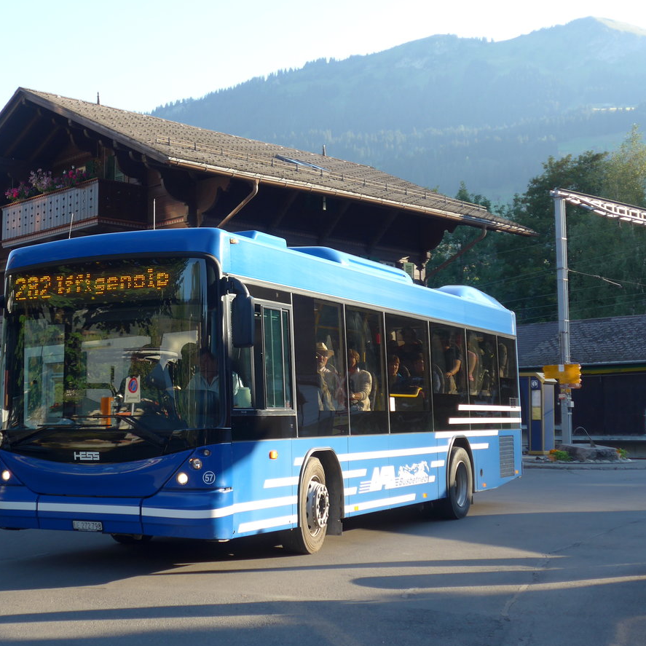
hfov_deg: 30.8
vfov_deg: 31.1
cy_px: 325
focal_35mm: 55
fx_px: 1161
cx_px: 213
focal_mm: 9.5
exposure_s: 1/200
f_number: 3
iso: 80
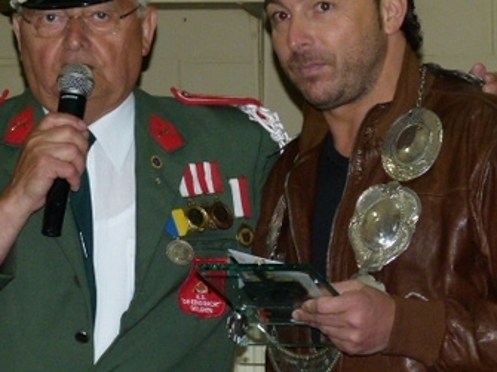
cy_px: 236
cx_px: 214
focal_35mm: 199
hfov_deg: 9.9
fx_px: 2856
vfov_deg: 7.5
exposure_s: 1/60
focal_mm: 20
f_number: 3.5
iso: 250
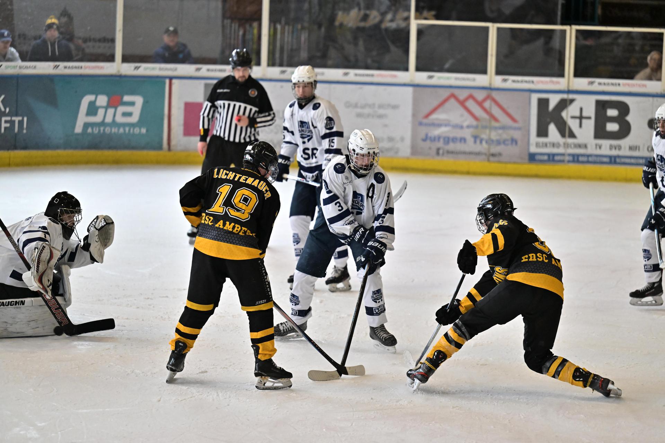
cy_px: 222
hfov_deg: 14.2
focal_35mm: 145
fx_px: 2678
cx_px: 332
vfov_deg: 9.5
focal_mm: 145
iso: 3200
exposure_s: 1/1600
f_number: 2.8
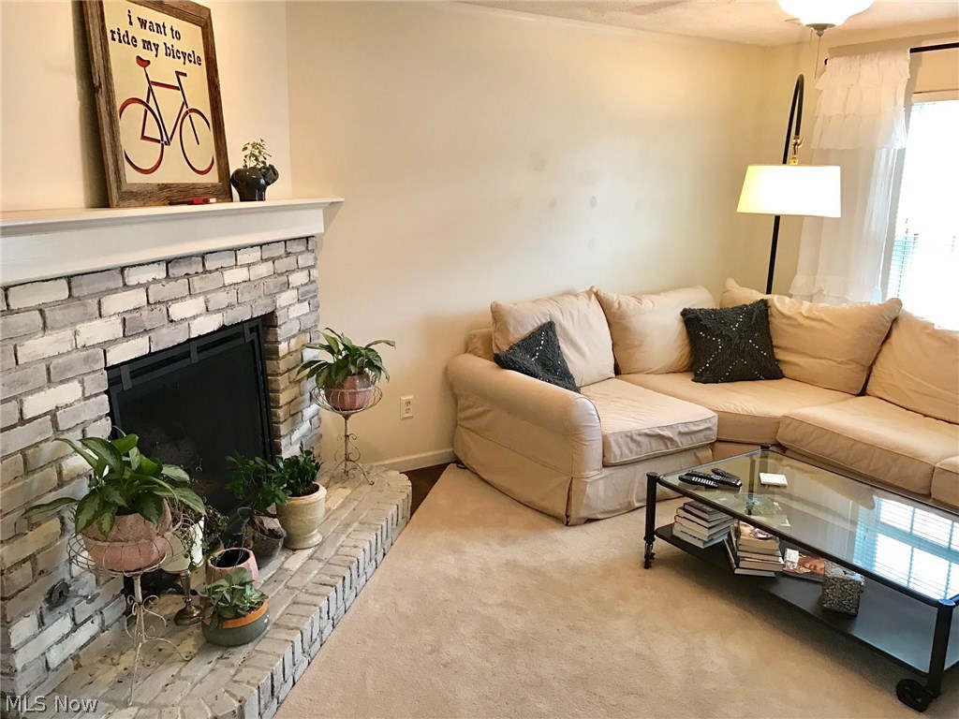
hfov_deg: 63.4
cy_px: 360
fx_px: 776
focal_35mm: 28
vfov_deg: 49.7
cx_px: 480
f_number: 1.8
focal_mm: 3.99
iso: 40
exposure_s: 1/24
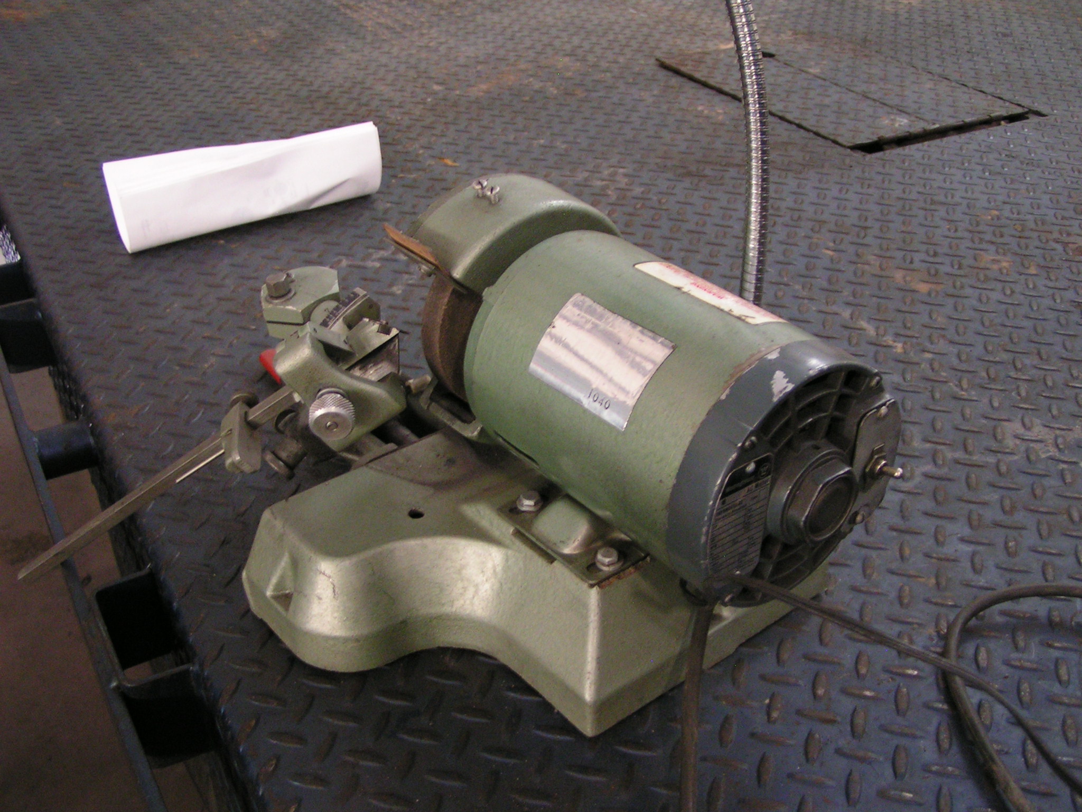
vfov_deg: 37.7
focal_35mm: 38
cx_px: 541
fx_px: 1188
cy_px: 406
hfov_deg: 49.0
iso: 200
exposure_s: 1/10
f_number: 2.8
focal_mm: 5.8
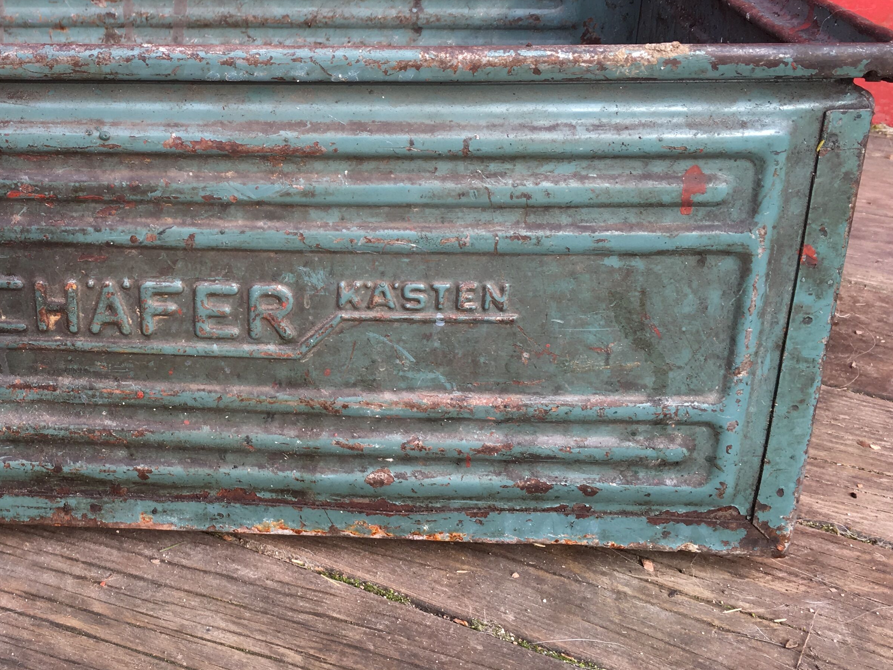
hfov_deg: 37.4
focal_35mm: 49
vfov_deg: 29.5
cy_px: 231
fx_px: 1264
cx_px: 164
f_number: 2.2
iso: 25
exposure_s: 1/100
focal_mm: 4.15
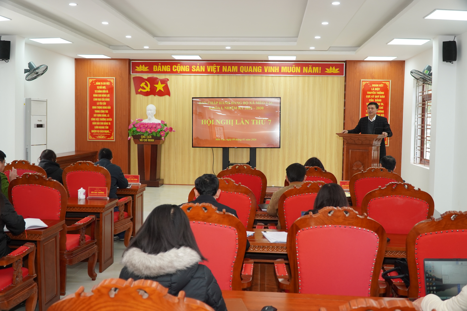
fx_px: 467
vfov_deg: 36.9
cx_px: 234
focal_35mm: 36
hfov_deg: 53.1
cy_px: 156
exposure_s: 1/160
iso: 500
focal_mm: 24
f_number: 4
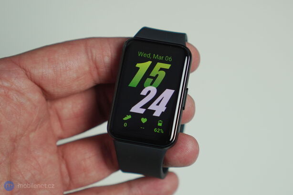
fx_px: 427
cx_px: 146
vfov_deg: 25.7
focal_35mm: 52
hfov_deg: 37.9
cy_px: 98
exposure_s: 1/125
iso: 200
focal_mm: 35
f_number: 3.2
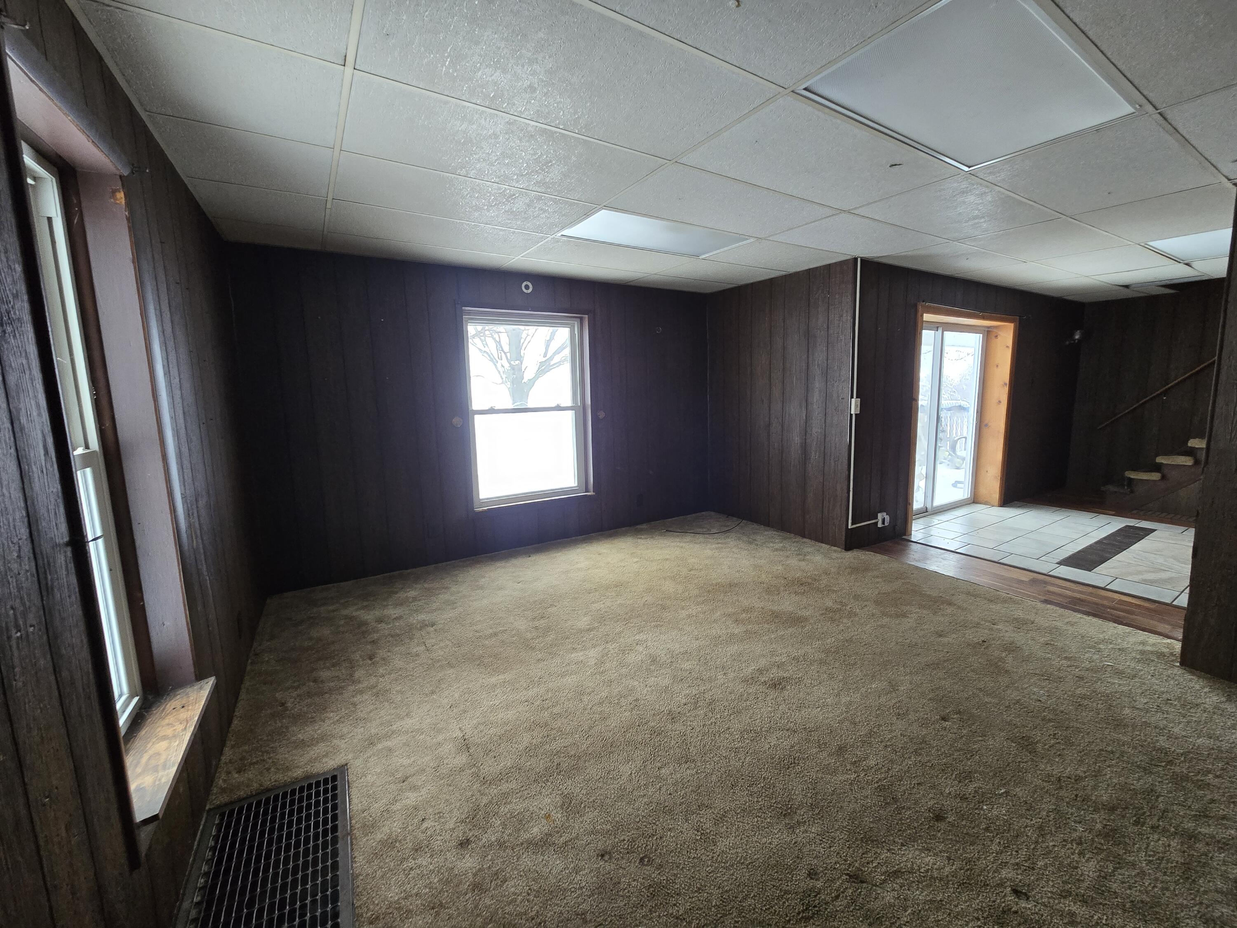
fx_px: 465
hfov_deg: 106.2
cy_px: 464
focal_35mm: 13
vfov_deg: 89.9
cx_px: 618
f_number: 2.2
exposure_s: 1/100
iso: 400
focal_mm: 2.2
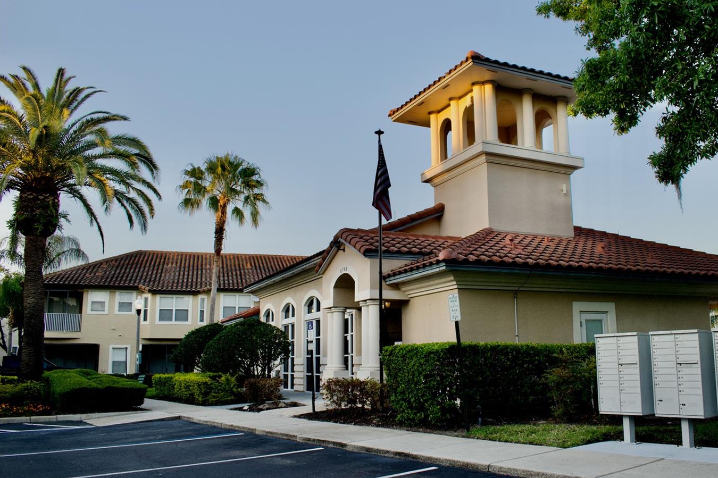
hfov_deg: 58.3
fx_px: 638
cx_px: 424
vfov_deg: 41.1
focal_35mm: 32
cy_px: 230
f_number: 5.6
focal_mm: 18
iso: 320
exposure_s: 1/250
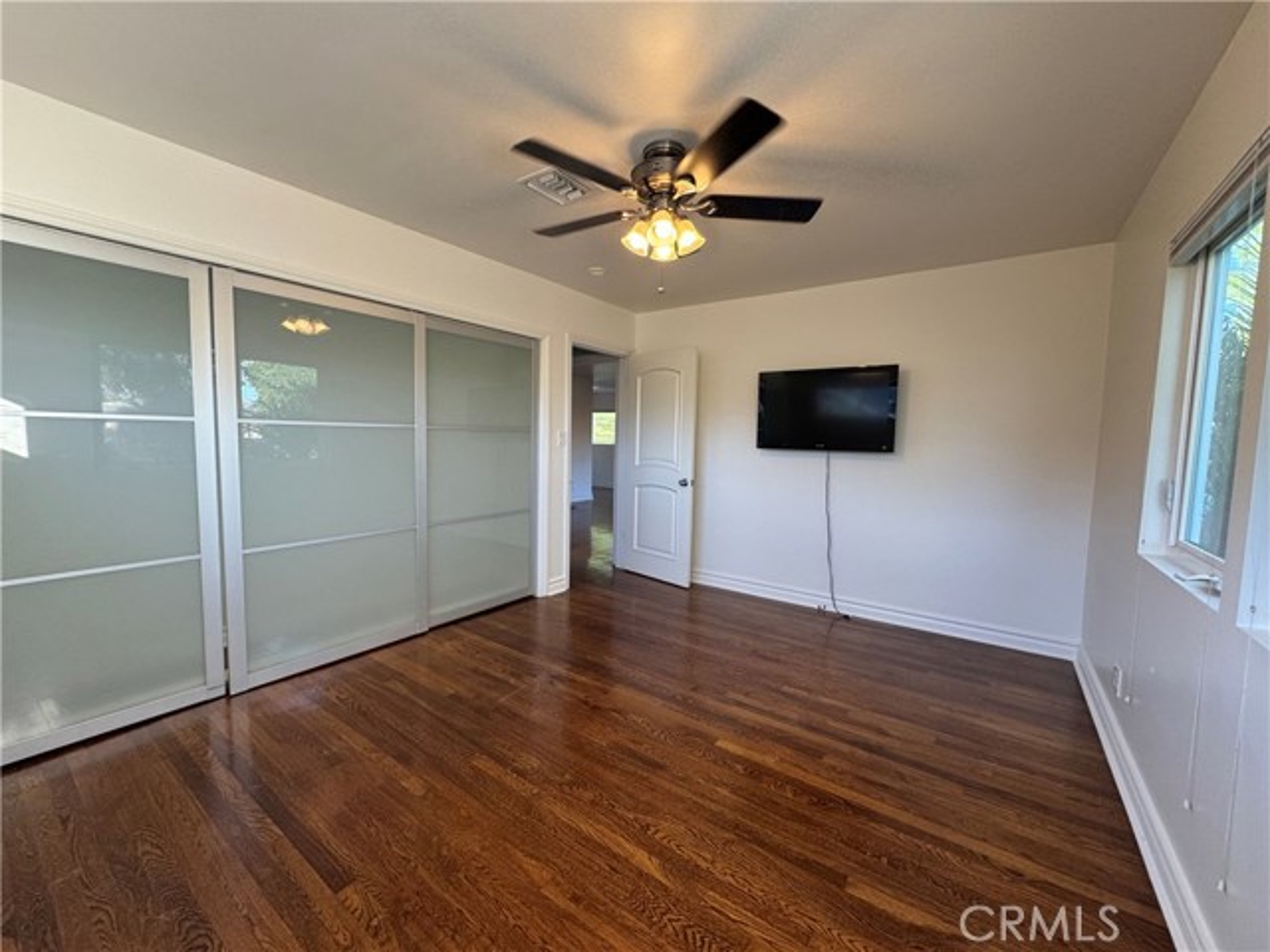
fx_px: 514
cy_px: 476
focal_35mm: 14
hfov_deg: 102.1
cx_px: 635
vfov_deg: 85.7
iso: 160
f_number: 2.2
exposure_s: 1/120
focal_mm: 2.22
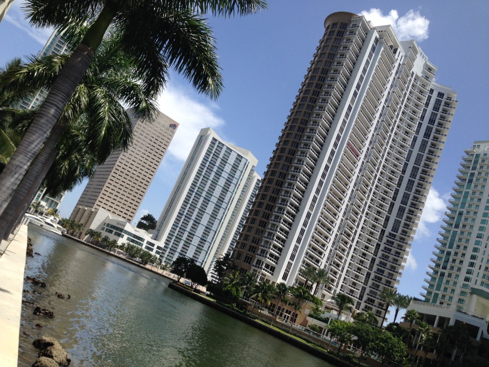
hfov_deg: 55.4
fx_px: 466
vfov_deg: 42.9
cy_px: 184
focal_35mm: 33
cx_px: 244
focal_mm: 4.12
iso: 50
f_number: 2.4
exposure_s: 1/2008
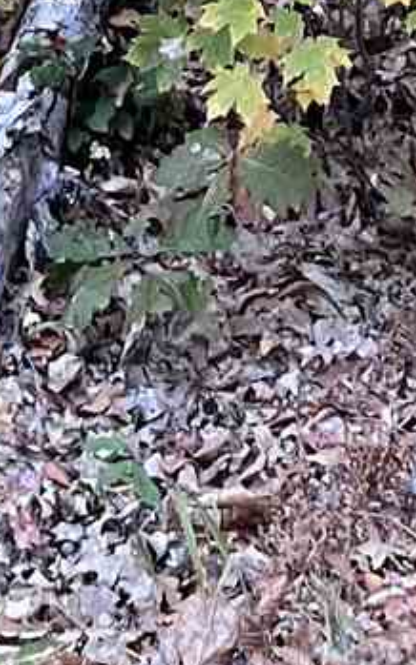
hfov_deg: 7.2
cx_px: 370
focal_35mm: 182
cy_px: -1488
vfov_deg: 8.9
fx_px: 3303
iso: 160
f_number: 1.6
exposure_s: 1/60
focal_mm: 5.1
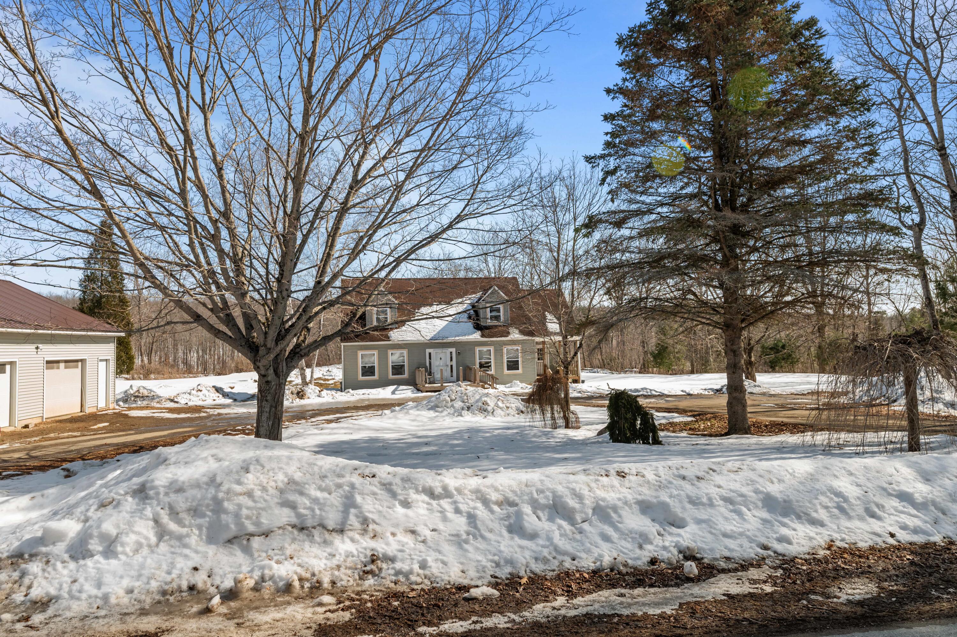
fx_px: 584
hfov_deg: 78.6
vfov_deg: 57.2
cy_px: 318
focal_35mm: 22
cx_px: 478
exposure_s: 1/1250
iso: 800
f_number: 8
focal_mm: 22
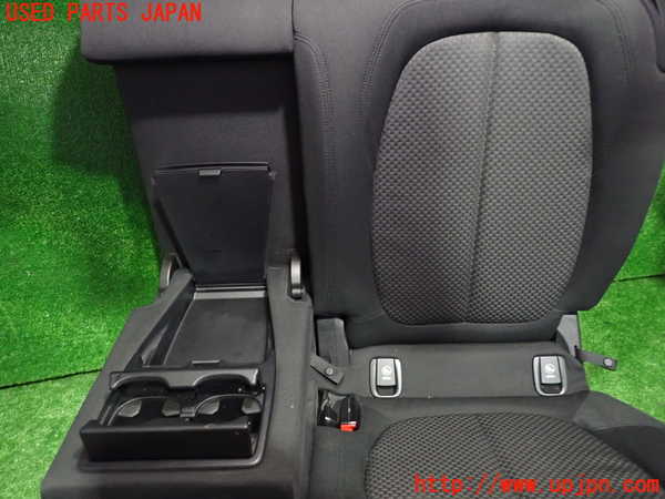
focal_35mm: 25
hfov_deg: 69.4
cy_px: 250
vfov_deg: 54.9
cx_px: 332
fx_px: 480
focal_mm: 4.5
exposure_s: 1/25
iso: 800
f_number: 2
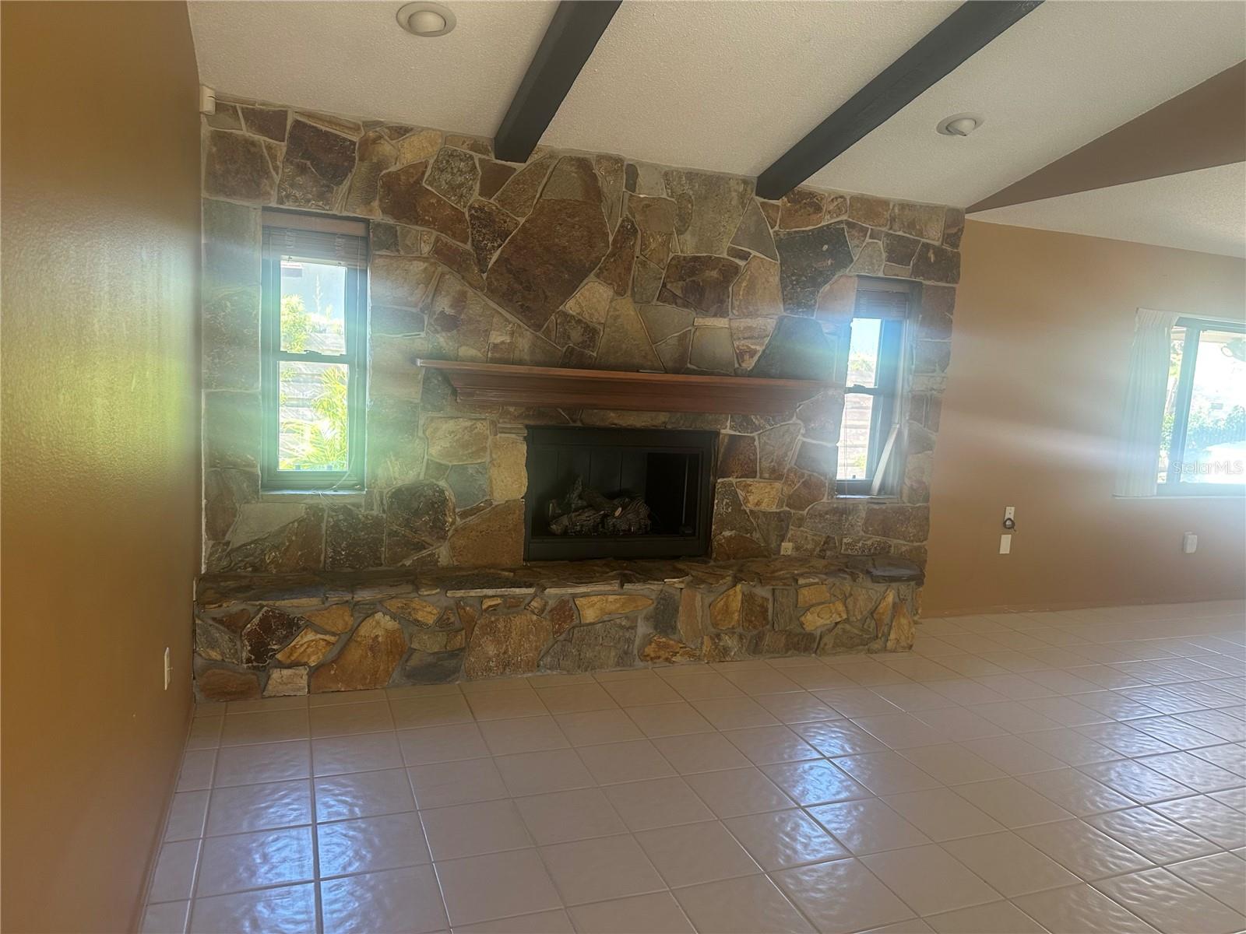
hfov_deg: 71.6
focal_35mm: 24
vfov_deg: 56.8
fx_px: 864
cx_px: 623
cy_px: 467
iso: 200
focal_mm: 6.86
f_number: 1.78
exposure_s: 1/60
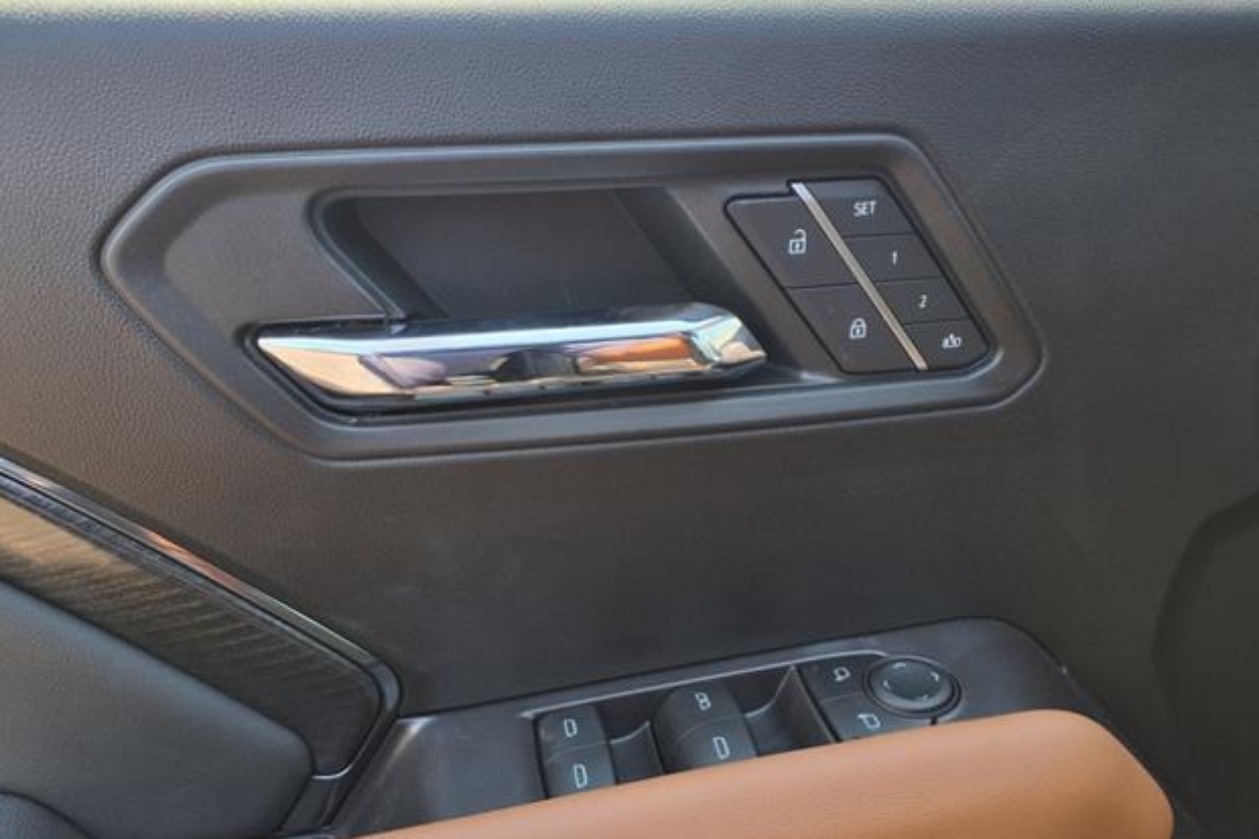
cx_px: 613
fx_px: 1014
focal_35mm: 29
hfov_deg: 63.7
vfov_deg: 44.9
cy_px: 467
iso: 40
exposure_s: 1/120
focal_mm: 3.58
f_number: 1.9
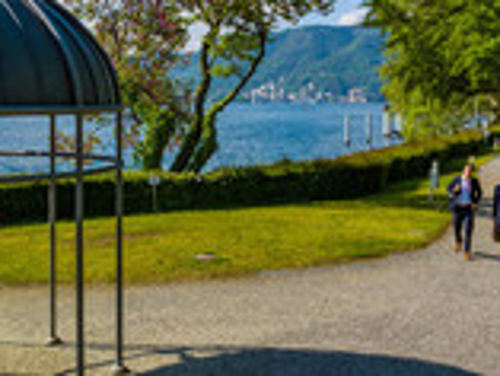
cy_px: 99
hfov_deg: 33.6
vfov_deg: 25.4
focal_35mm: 57
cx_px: 191
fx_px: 824
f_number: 11
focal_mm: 12.3
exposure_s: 1/160
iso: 100
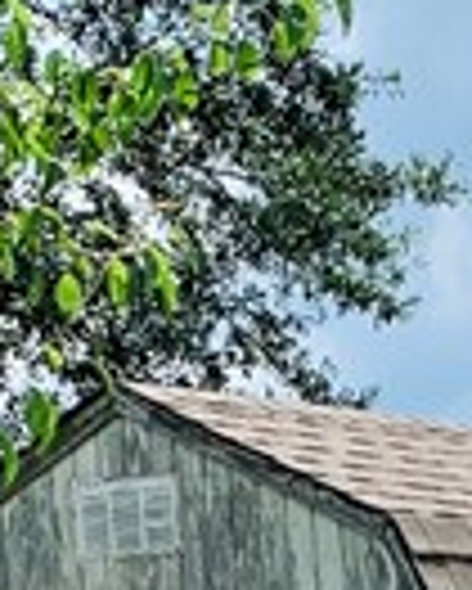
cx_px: 760
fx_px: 3453
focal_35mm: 198
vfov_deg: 9.1
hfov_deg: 7.6
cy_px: 1221
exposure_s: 1/2755
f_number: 1.8
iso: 25
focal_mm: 4.25
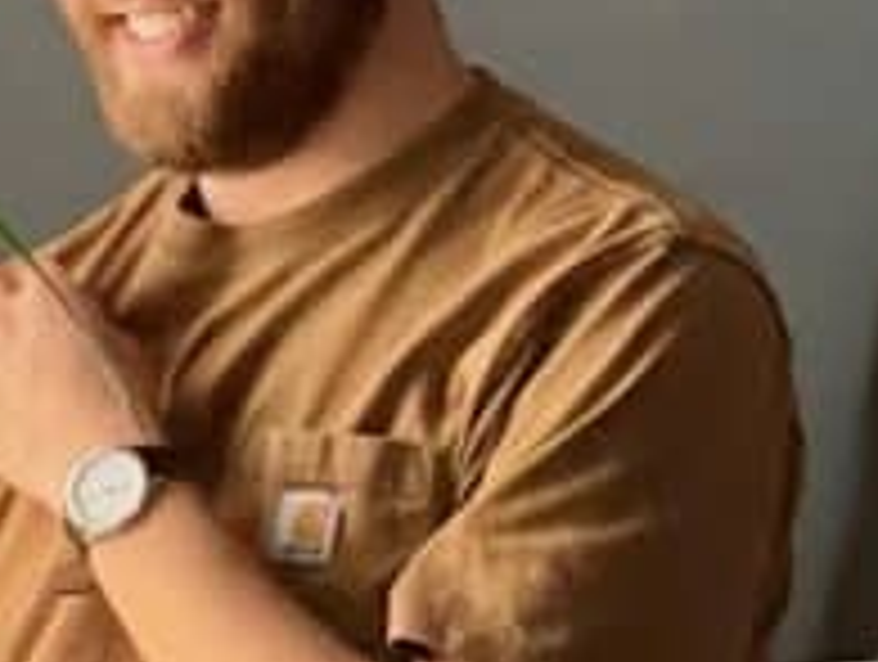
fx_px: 6963
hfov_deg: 7.1
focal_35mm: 274
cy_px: 712
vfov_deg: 5.4
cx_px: -428
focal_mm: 6
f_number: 2
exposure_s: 1/58
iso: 400
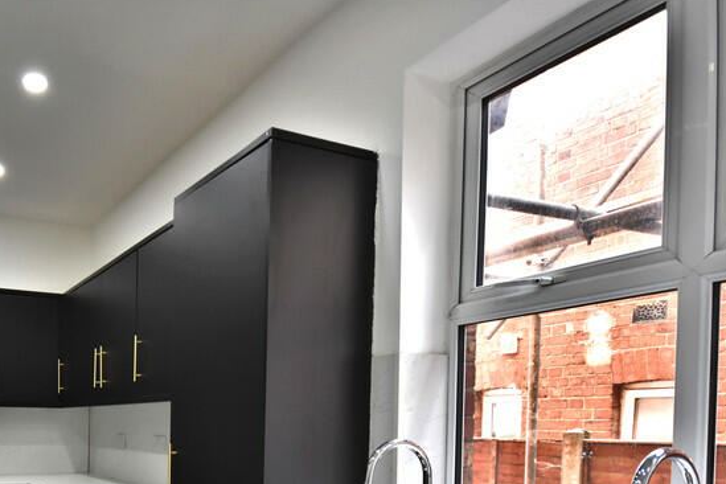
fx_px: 565
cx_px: 122
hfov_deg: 59.1
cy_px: 442
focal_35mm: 28
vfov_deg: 42.3
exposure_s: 1/80
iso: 800
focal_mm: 10
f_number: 4.5
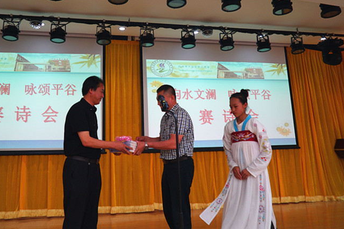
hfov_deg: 58.5
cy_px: 88
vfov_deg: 40.9
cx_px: 146
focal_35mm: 32
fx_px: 306
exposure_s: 1/160
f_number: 4
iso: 400
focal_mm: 24
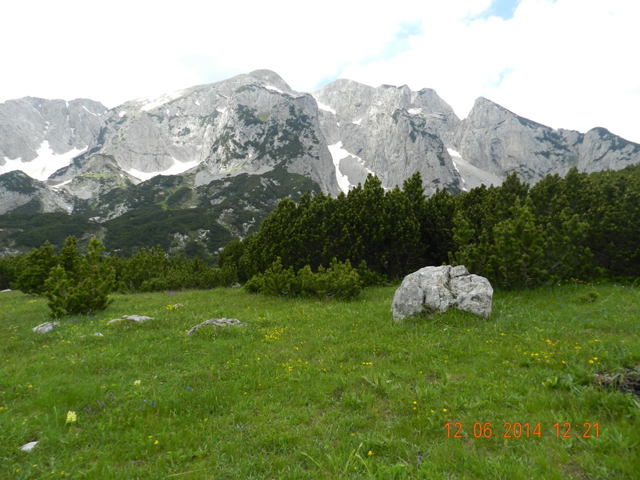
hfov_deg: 73.9
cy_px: 240
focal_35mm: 23
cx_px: 320
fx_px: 425
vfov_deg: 58.9
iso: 160
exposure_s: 1/800
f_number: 3.4
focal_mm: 4
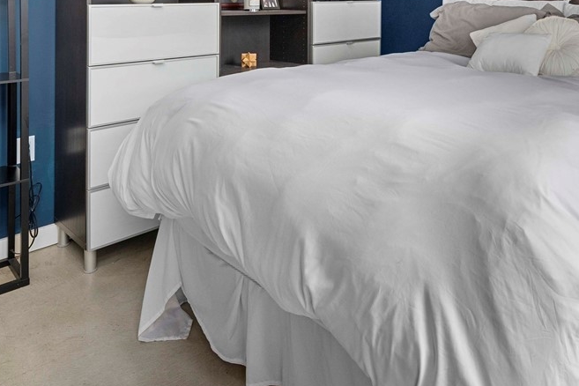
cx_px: 396
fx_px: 499
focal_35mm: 31
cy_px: -8
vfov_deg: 37.4
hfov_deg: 58.6
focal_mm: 12
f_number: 6.7
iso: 1000
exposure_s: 1/8
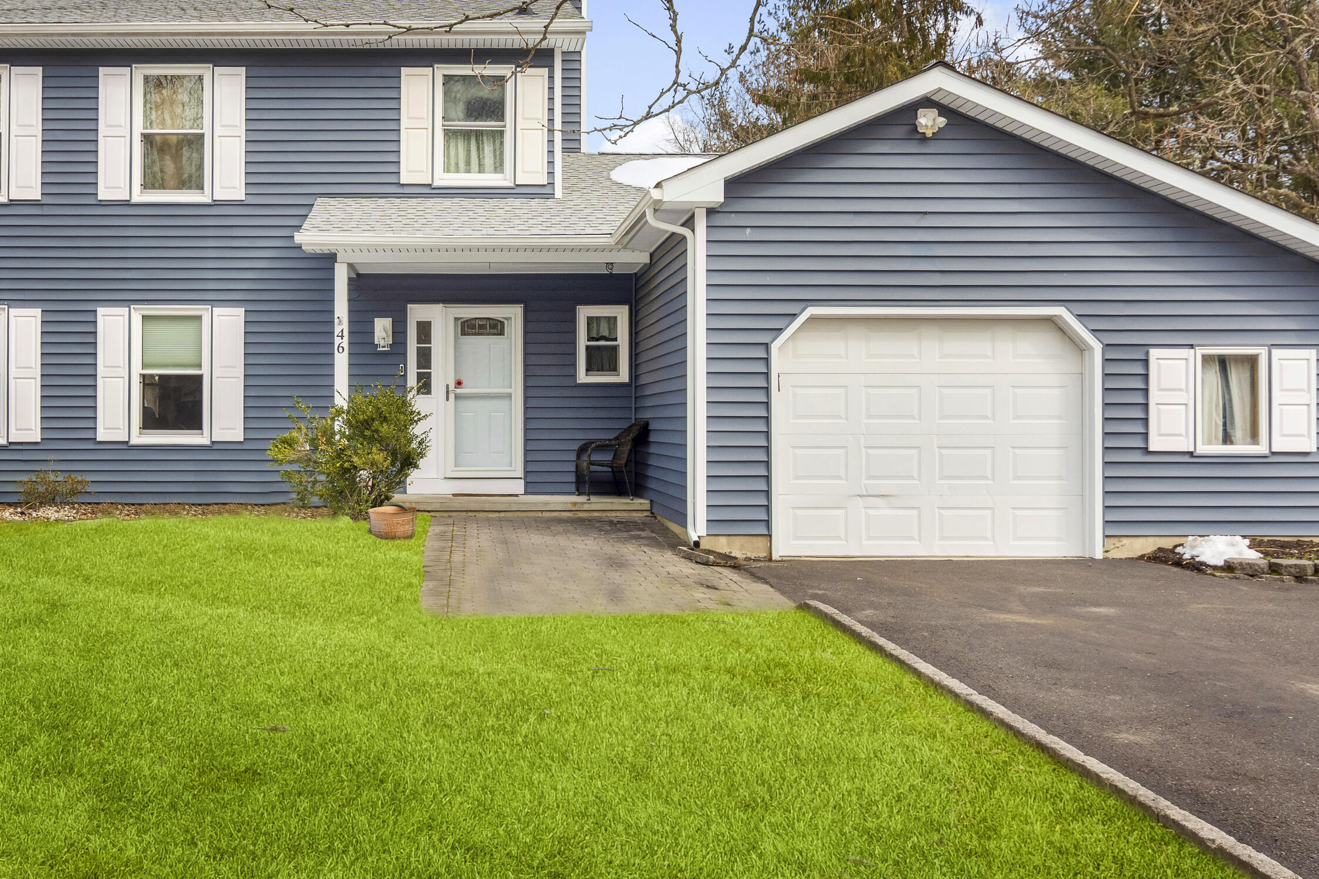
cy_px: 391
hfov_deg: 58.6
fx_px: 1172
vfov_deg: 41.1
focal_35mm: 32
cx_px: 608
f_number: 8
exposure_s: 1/500
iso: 250
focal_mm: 16
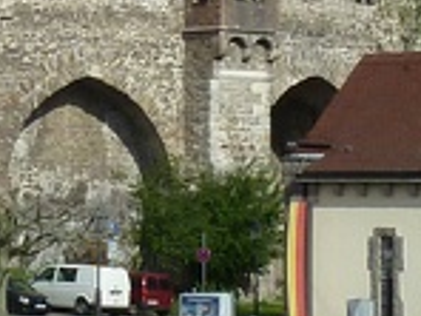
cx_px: -387
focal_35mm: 134
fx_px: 1630
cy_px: 20
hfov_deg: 13.0
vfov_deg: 11.0
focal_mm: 4.1
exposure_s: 1/400
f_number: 5.6
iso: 80
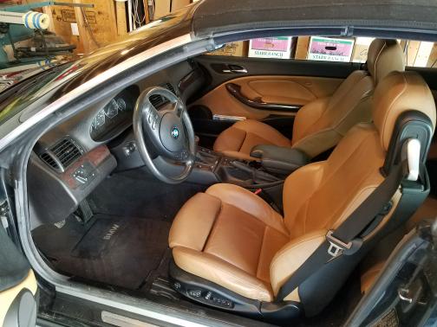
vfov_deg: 53.1
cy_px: 164
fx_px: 328
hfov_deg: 67.3
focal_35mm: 26
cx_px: 218
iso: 200
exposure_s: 1/13
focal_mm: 4.2
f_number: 1.7
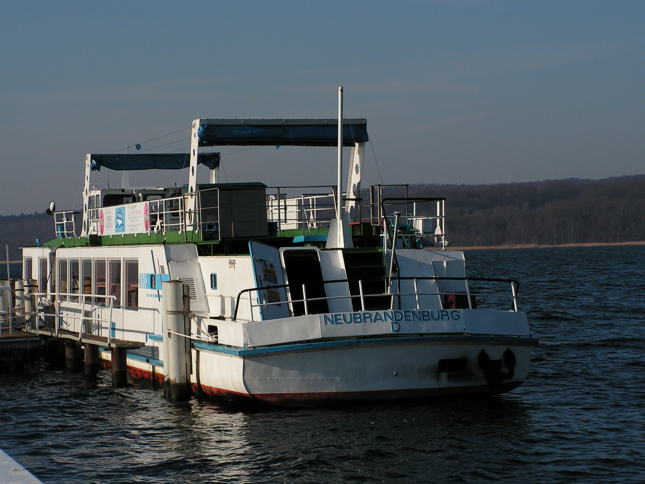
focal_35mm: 99
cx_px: 322
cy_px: 242
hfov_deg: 19.8
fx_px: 1845
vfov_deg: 14.9
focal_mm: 16.5
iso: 64
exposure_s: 1/1000
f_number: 4.8
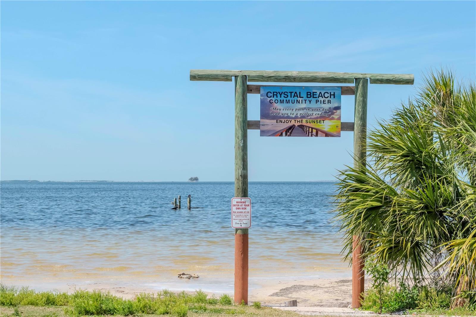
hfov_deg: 29.9
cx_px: 238
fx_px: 892
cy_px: 158
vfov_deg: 20.2
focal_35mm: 68
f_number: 8
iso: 1600
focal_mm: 45
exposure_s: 1/3200
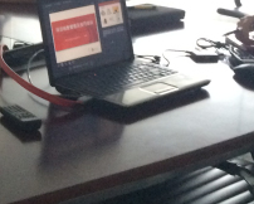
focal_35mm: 112
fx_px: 843
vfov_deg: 13.6
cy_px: -4
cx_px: -91
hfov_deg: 16.1
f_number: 2.2
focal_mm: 4.15
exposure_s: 1/30
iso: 200
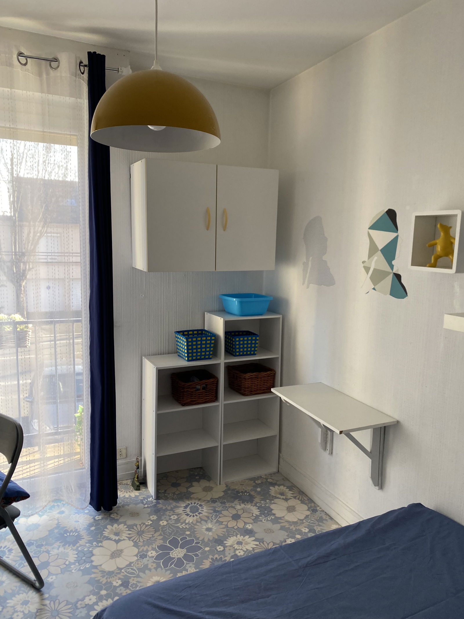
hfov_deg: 53.1
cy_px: 310
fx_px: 465
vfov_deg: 67.3
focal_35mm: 26
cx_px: 232
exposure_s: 1/121
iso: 125
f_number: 1.8
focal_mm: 4.25
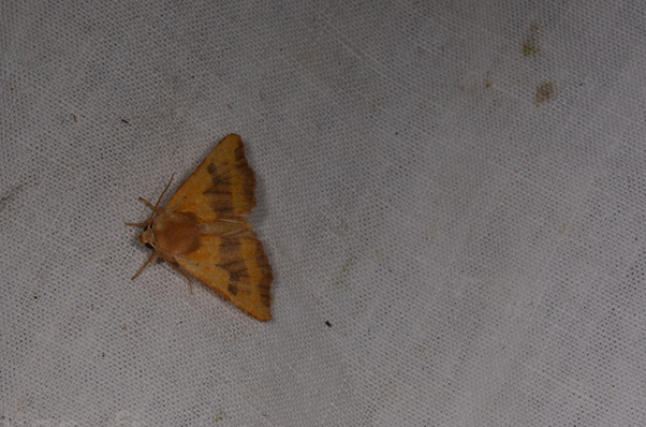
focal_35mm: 168
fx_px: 3001
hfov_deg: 12.3
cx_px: 235
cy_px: 182
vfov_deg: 8.1
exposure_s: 1/60
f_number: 22
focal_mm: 85
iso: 100
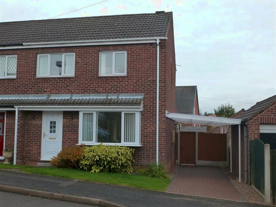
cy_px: 104
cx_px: 138
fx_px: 303
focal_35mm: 38
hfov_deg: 49.0
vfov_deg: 37.8
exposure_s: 1/125
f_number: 3.8
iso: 160
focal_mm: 6.8
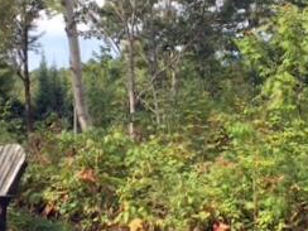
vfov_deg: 19.4
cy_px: 111
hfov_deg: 25.6
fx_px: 676
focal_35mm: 76
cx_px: 183
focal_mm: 4.15
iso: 25
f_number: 2.2
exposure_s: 1/686
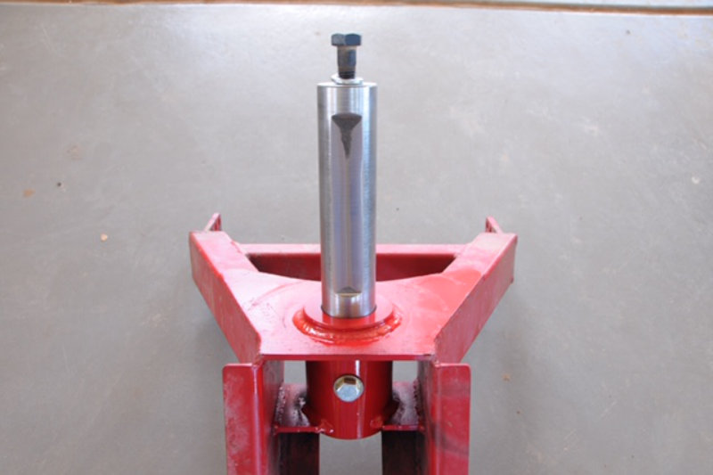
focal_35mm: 30
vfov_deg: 43.6
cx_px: 356
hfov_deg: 61.9
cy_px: 238
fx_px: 594
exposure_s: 1/15
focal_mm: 20
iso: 200
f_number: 6.3
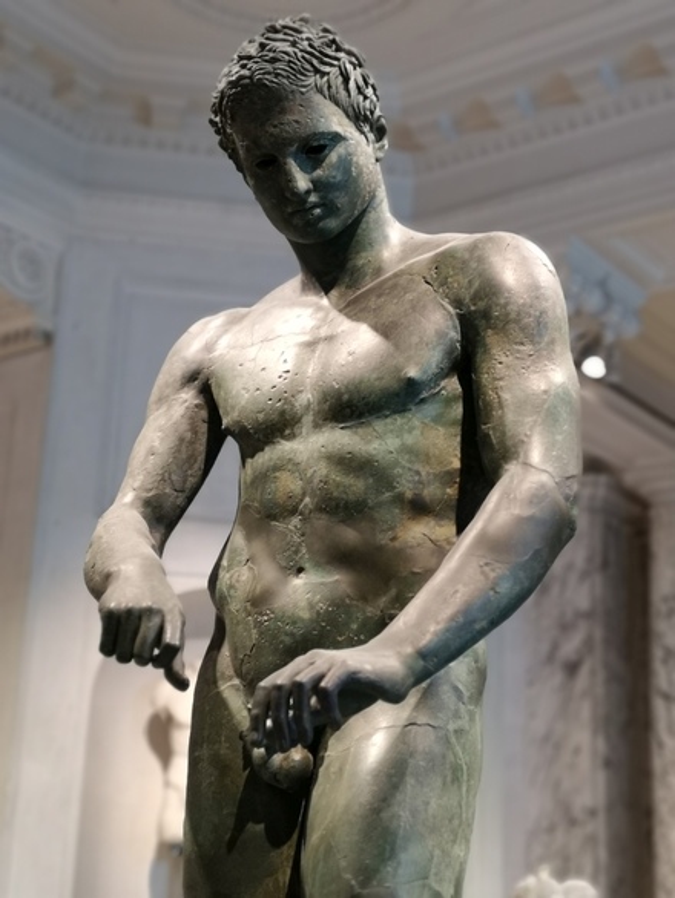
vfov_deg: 35.5
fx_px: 1403
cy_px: 449
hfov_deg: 27.1
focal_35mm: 54
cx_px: 338
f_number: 4
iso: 400
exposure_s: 1/33.3
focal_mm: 3.95
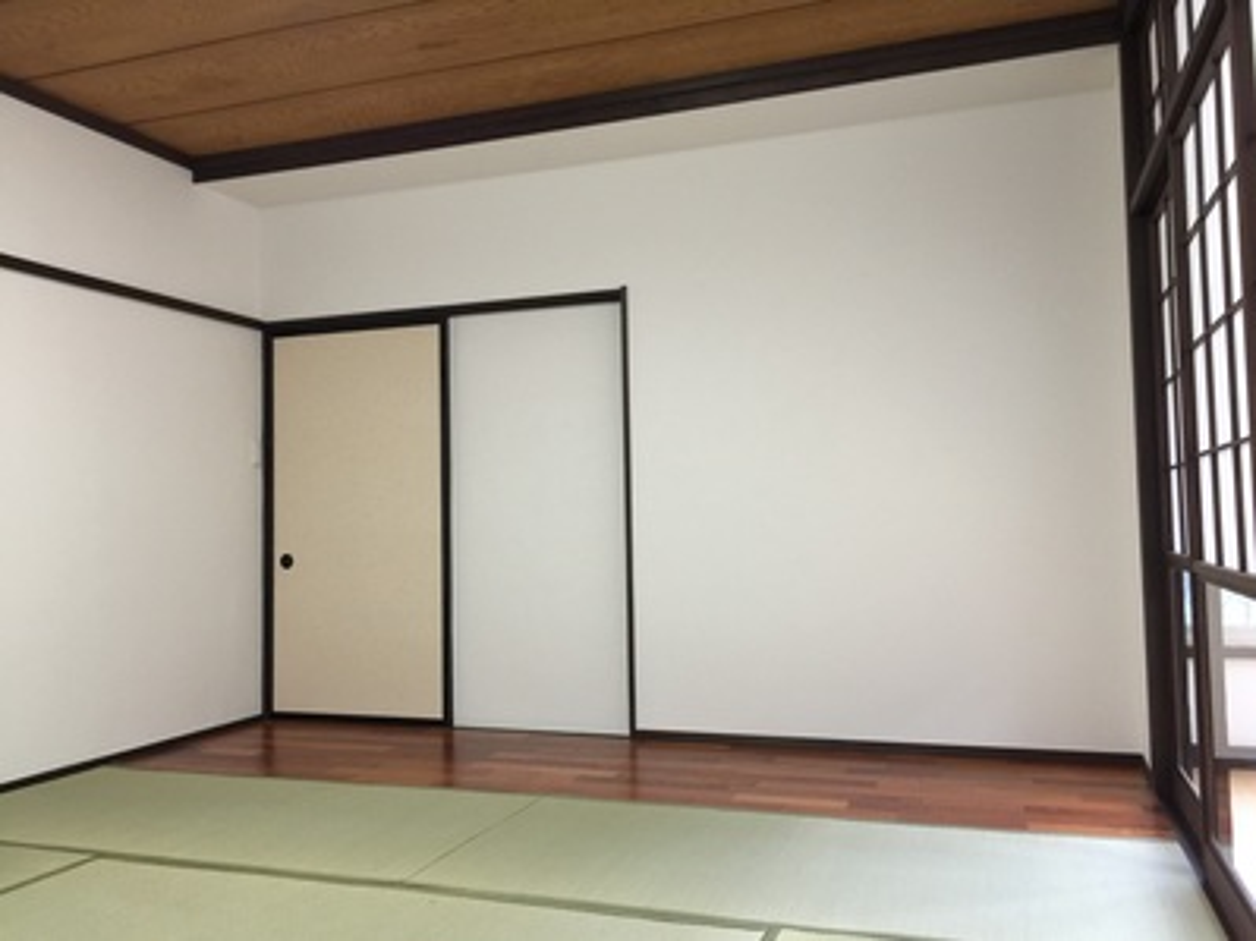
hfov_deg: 61.7
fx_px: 1052
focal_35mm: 29
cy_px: 470
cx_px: 628
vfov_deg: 48.2
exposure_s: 1/15
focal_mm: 4.15
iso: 64
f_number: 2.2
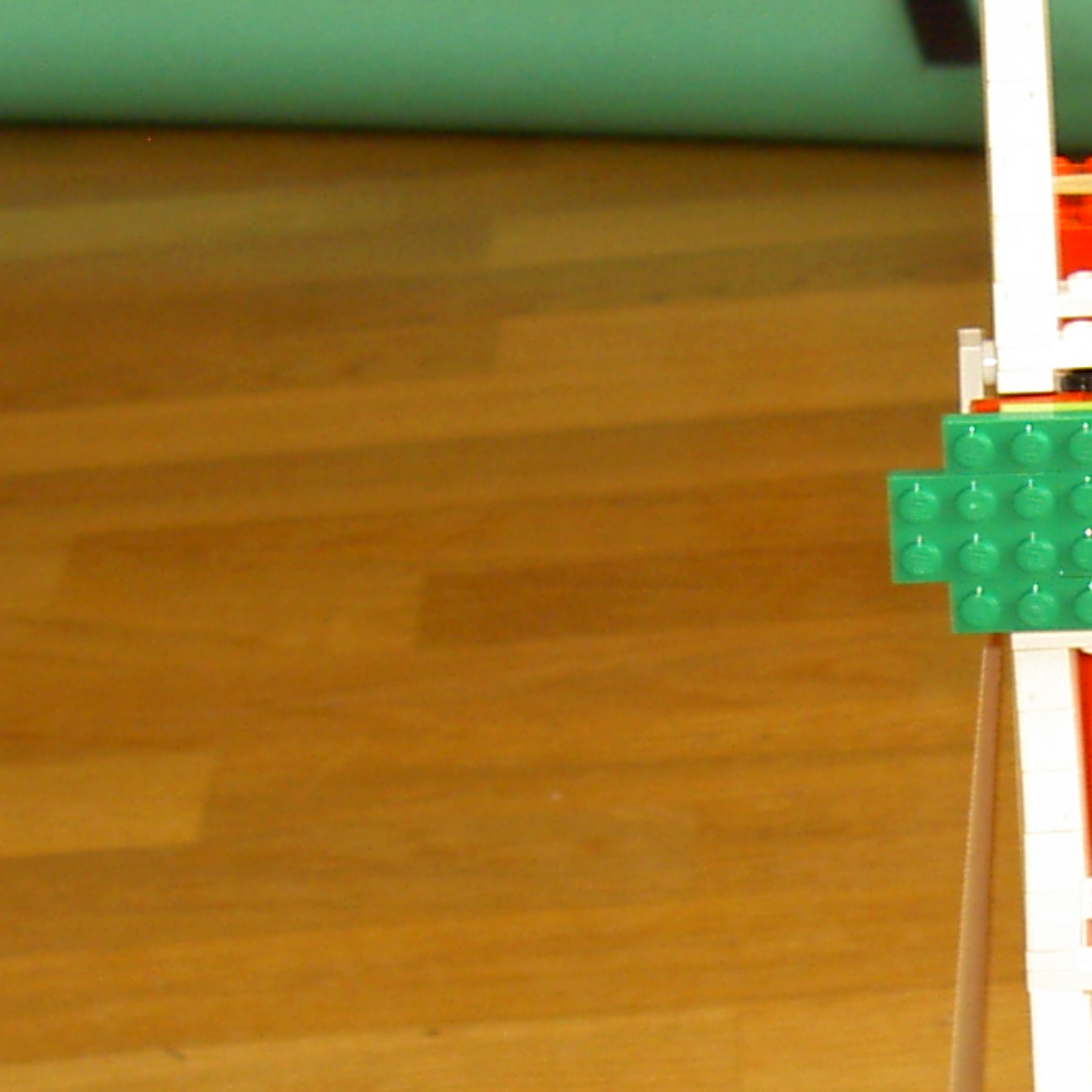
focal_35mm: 145
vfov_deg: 12.0
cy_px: 780
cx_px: 1136
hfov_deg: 11.9
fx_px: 5175
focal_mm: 8
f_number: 2.8
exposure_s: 1/60
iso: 100
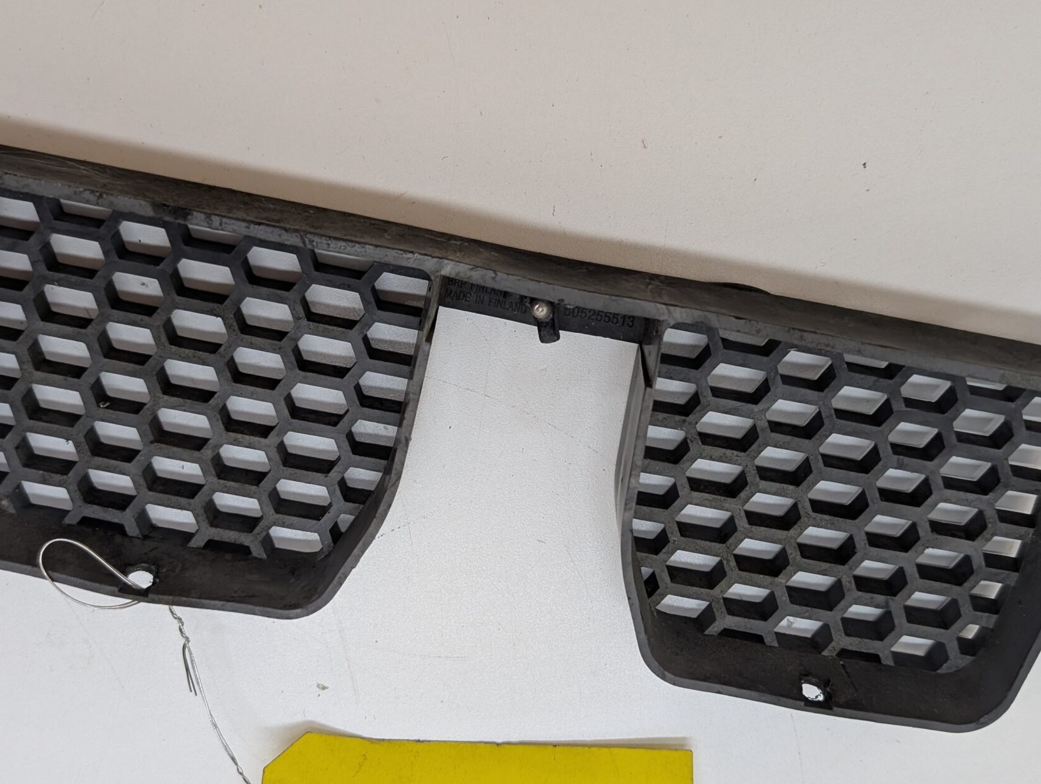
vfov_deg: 38.7
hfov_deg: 50.1
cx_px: 509
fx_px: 1114
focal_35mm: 37
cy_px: 427
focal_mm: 6.9
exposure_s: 1/135
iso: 293
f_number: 1.68
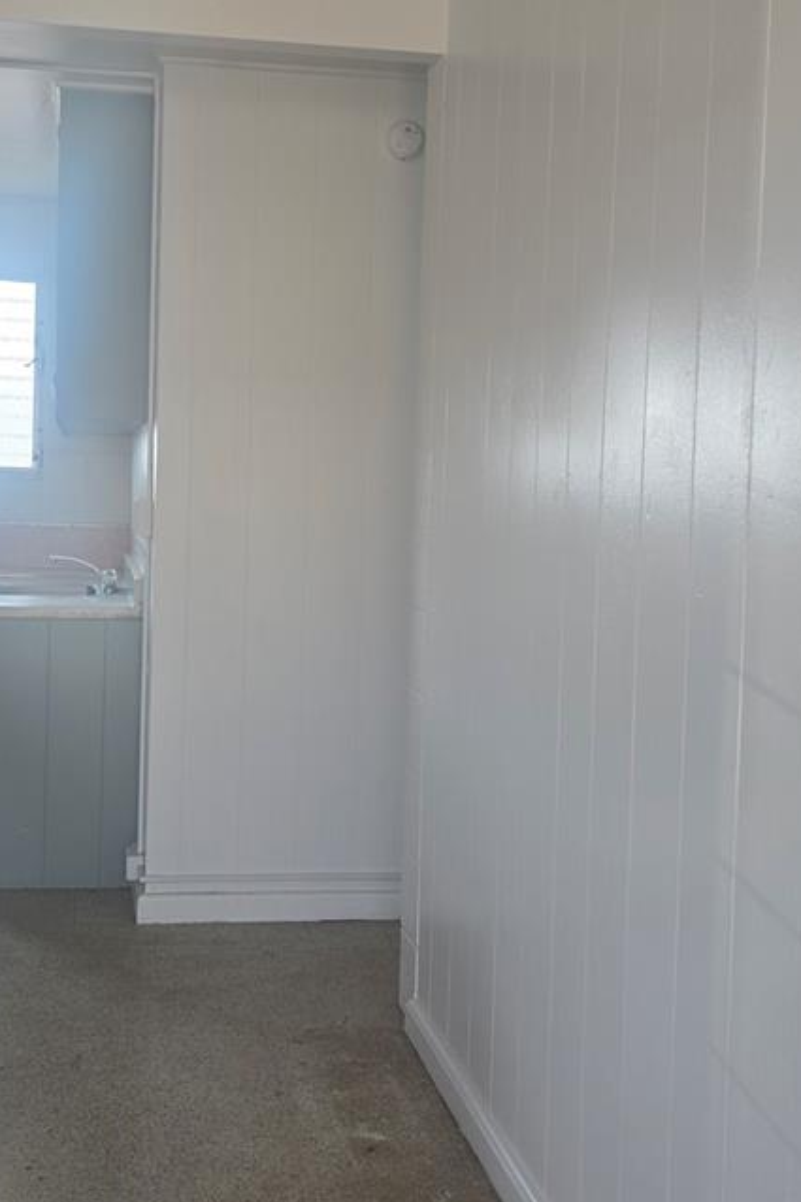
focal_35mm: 45
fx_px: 1503
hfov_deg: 29.7
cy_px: 524
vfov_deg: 43.5
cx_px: 288
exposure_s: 1/180
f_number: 1.7
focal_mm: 6.3
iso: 40
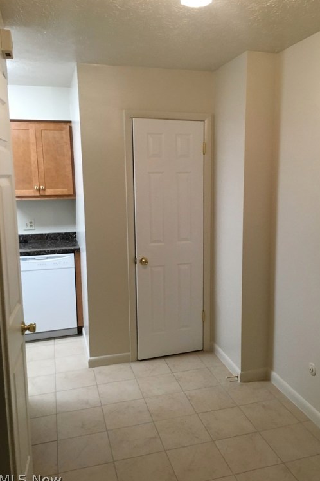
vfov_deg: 60.3
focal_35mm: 31
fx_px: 413
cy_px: 243
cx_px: 180
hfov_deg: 42.2
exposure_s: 1/30
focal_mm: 4.15
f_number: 2.2
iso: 100
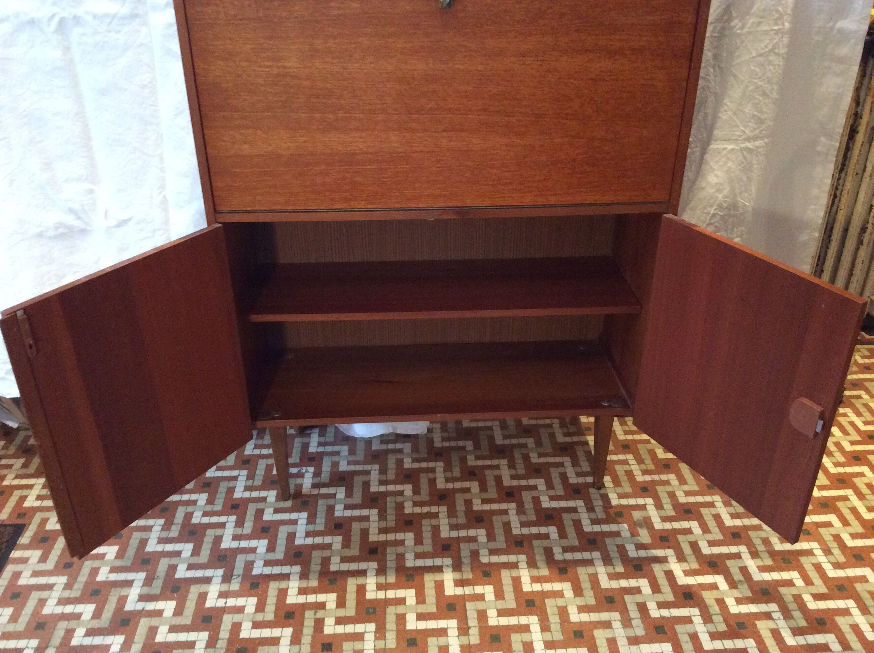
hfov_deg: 56.9
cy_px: 326
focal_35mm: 32
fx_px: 807
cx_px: 437
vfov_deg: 44.1
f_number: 2.4
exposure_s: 1/25
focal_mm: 3.3
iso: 320
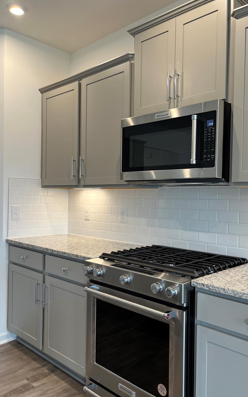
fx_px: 324
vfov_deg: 62.9
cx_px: 150
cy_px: 204
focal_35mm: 30
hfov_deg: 41.6
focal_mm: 5.1
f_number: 1.6
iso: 100
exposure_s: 1/120
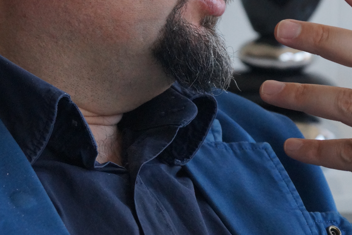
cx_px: 219
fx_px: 1779
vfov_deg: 7.5
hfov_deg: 11.3
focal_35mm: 182
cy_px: -4
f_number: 5.6
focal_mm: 50
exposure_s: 1/160
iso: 1000
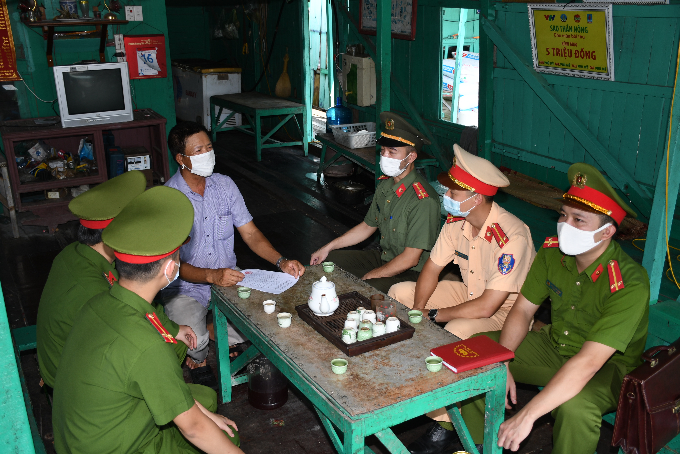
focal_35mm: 36
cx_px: 340
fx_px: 680
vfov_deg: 36.9
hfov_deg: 53.1
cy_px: 227
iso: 250
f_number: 3.8
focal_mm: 24
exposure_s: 1/200
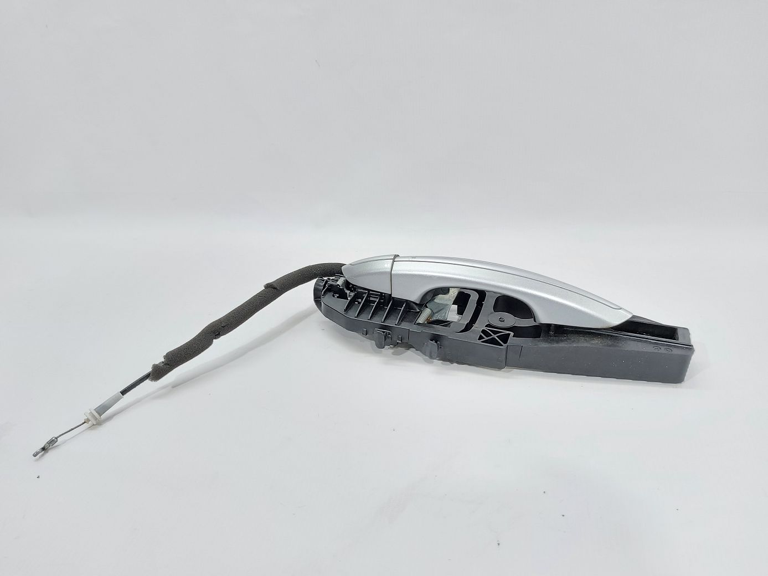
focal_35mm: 24
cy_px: 288
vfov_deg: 56.8
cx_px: 384
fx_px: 532
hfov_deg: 71.6
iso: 125
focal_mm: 5.23
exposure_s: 1/50
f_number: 1.8
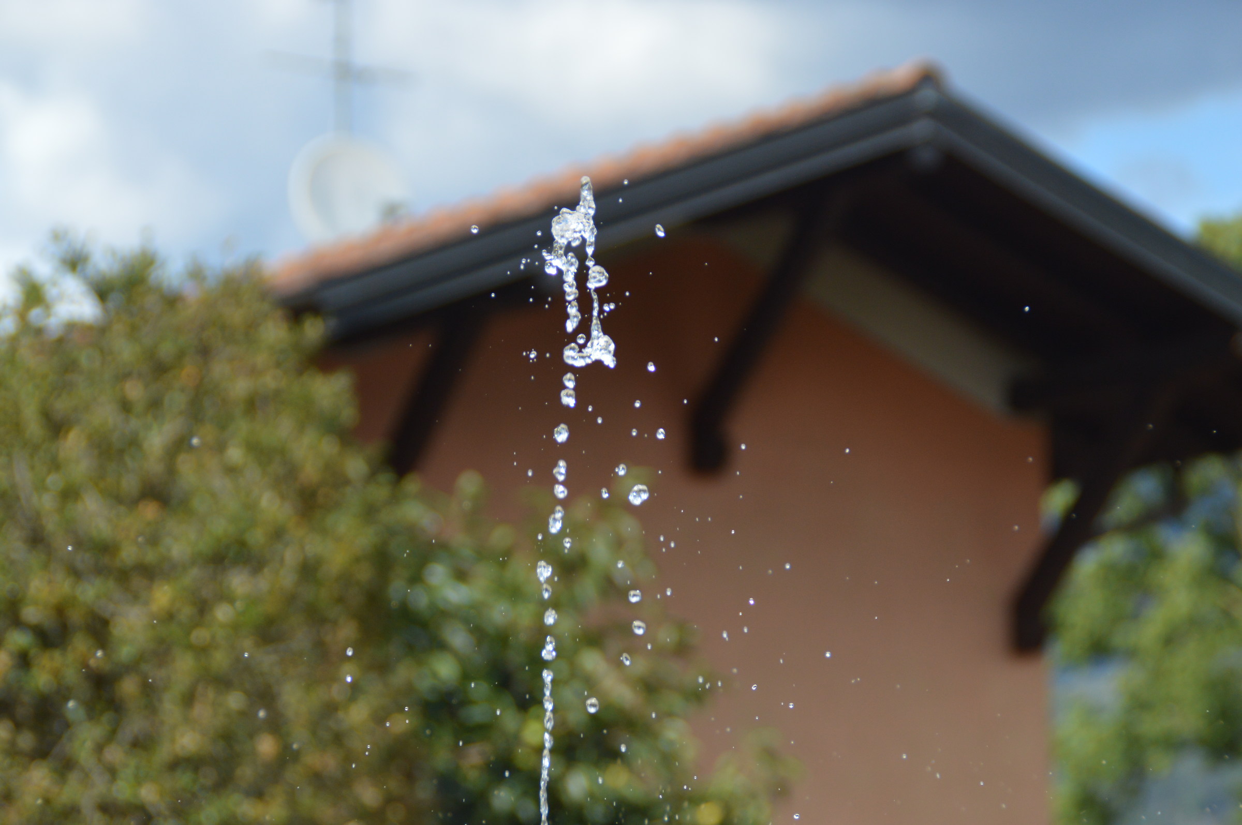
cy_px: 412
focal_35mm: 147
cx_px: 621
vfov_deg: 9.3
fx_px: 5066
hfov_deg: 14.0
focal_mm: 98
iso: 400
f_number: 5.6
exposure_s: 1/1000
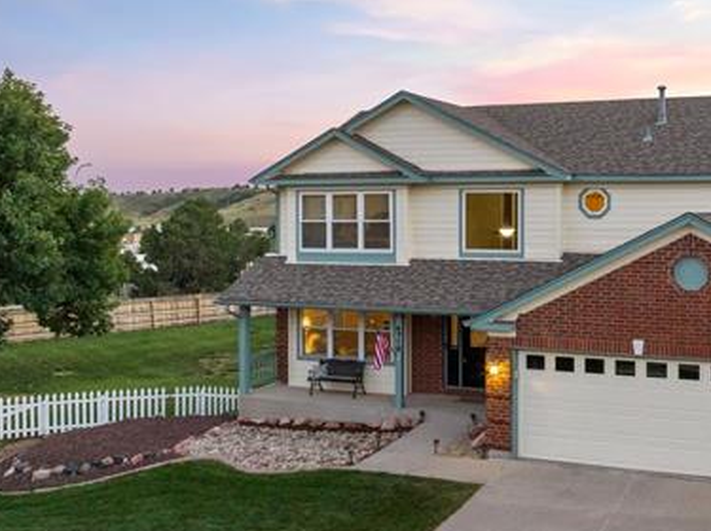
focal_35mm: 41
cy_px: 209
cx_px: 533
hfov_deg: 44.3
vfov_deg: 34.9
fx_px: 841
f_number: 10
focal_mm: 12.29
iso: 680
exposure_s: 1/8
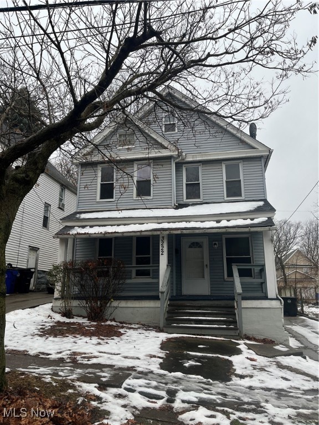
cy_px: 212
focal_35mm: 26
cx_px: 160
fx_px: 319
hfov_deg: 53.1
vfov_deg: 67.3
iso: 50
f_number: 1.6
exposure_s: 1/489
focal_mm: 5.1
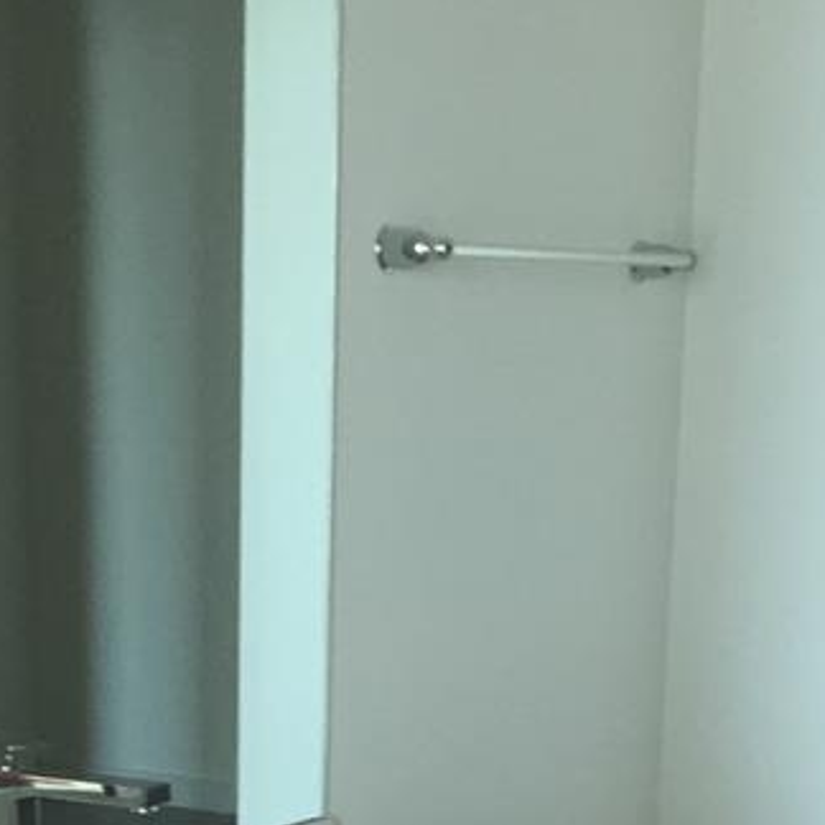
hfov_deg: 18.2
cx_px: 234
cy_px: 1069
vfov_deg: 17.2
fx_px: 2562
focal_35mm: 95
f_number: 2.2
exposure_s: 1/30
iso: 64
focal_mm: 4.15
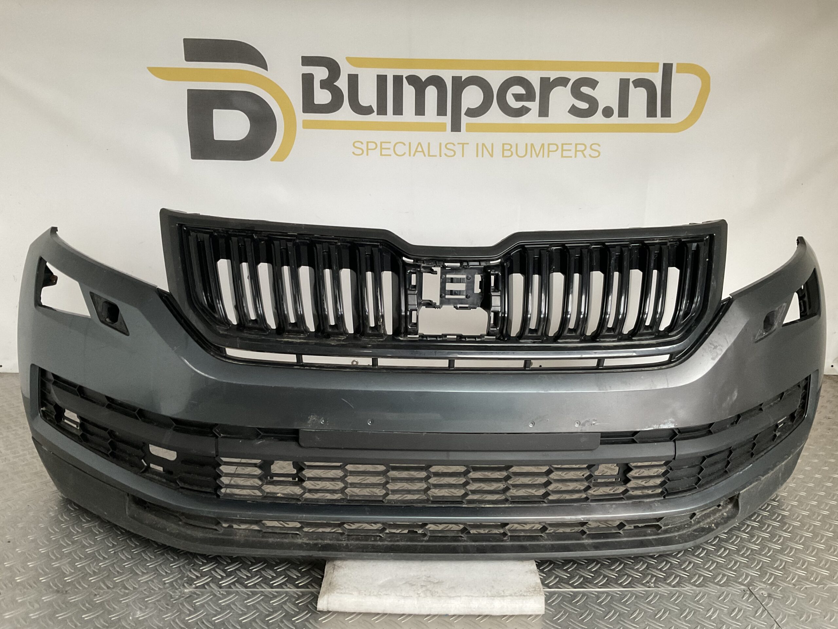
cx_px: 419
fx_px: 702
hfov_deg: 61.7
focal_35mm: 29
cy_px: 314
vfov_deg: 48.2
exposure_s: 1/50
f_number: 1.8
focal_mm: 3
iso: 250
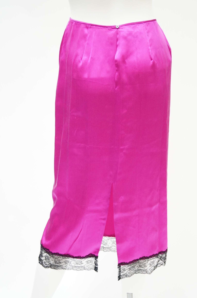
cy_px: 149
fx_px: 371
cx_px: 98
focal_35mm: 45
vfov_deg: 43.7
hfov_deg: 29.8
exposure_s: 1/60
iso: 2000
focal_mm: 30
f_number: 4.5
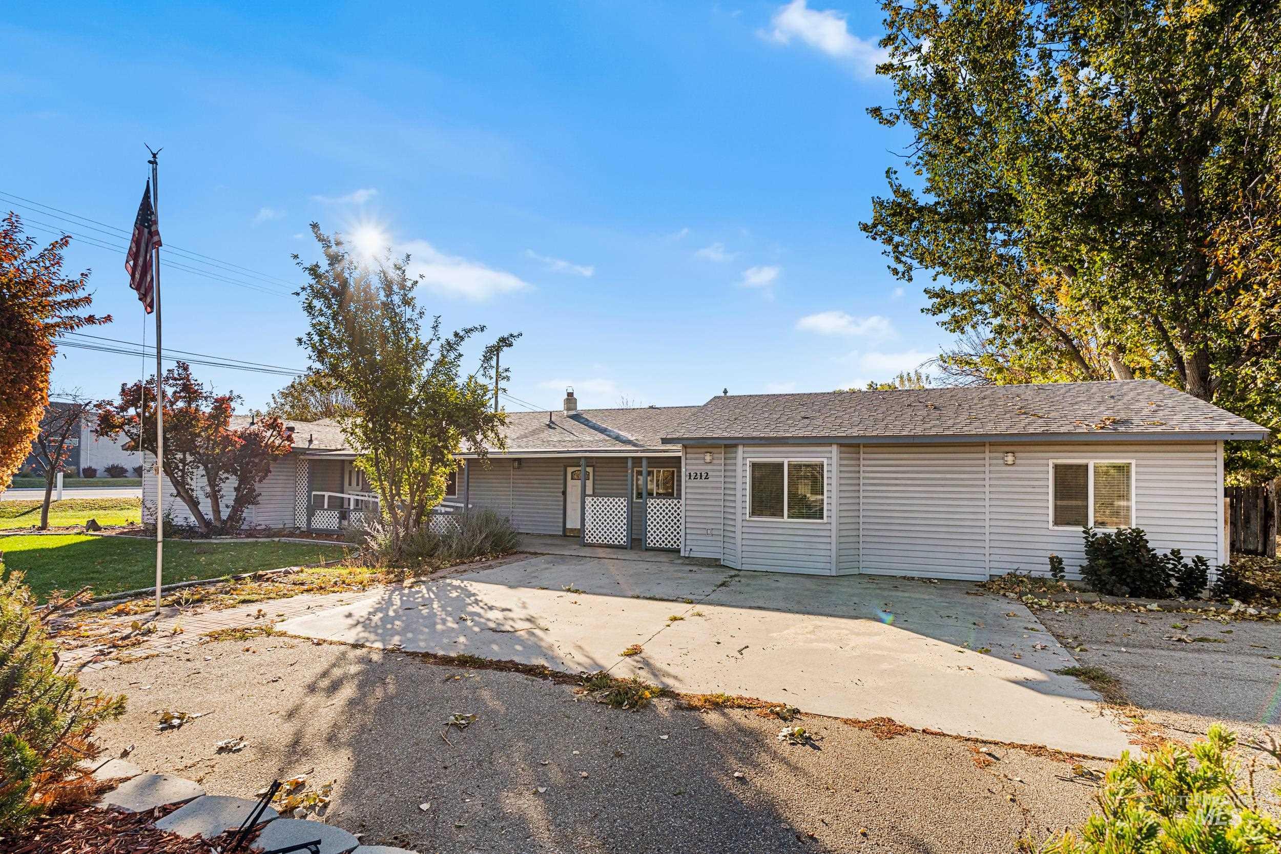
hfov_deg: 93.3
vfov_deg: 70.4
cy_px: 427
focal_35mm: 17
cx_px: 640
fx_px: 605
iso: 250
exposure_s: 1/160
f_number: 9
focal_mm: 17
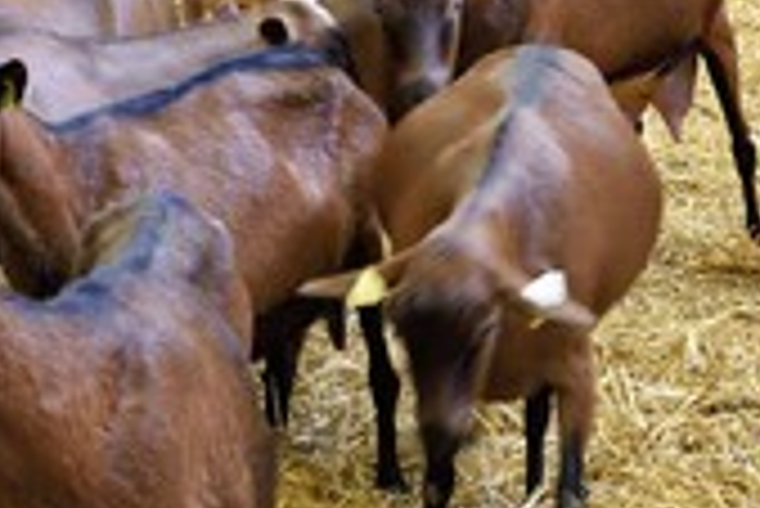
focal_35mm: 174
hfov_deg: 11.8
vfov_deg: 7.9
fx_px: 3676
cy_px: 31
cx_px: 175
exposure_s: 1/13
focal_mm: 70
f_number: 6.3
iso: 1600
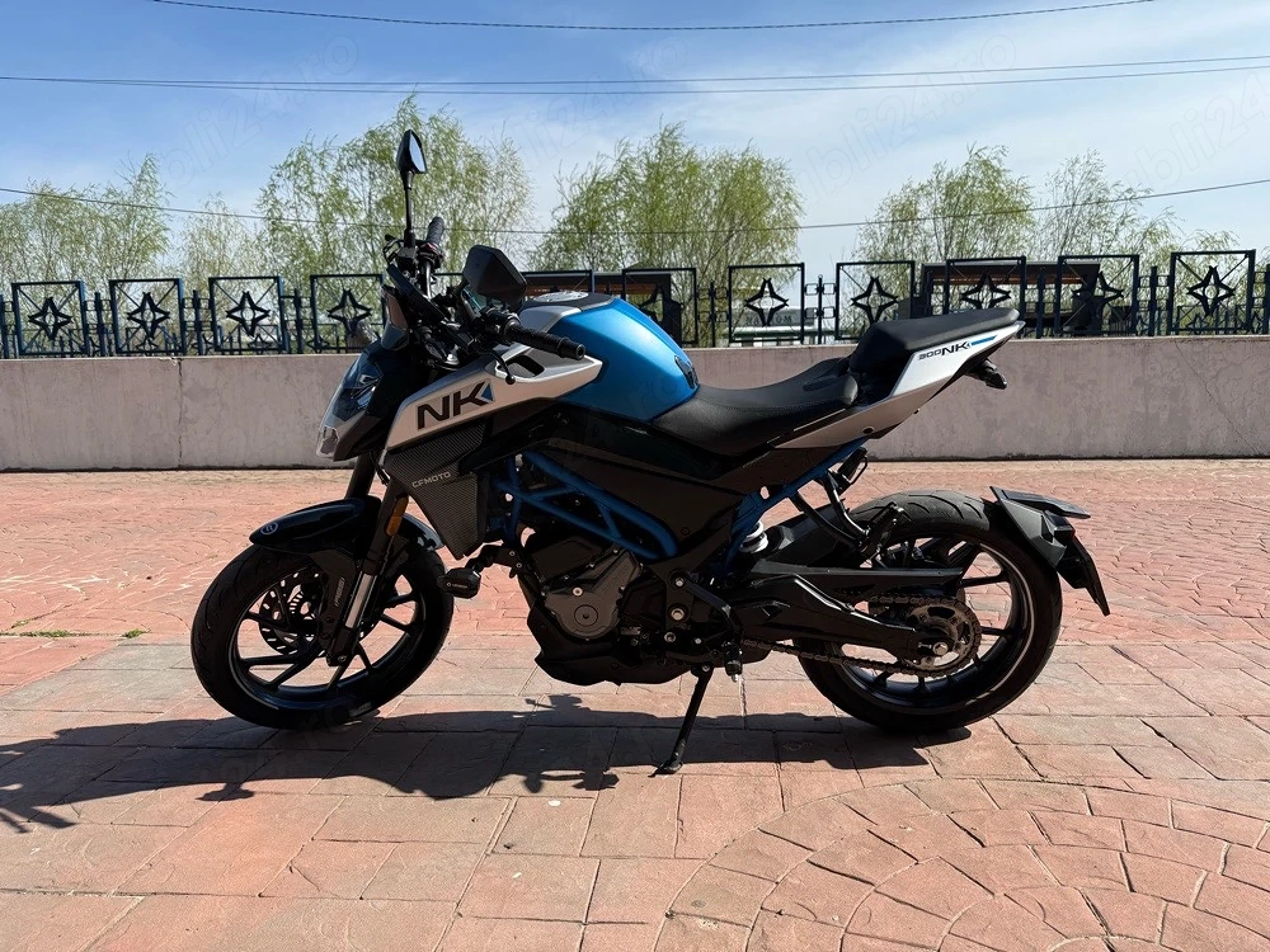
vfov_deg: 56.8
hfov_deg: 71.6
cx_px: 635
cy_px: 476
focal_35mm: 24
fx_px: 881
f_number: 1.78
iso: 80
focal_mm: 6.76
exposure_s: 1/4167
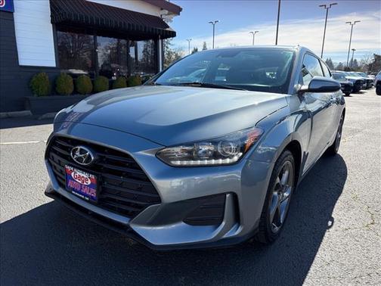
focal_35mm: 24
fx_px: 264
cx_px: 190
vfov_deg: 56.8
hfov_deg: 71.6
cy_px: 143
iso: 100
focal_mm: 6.76
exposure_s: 1/3145
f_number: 1.78
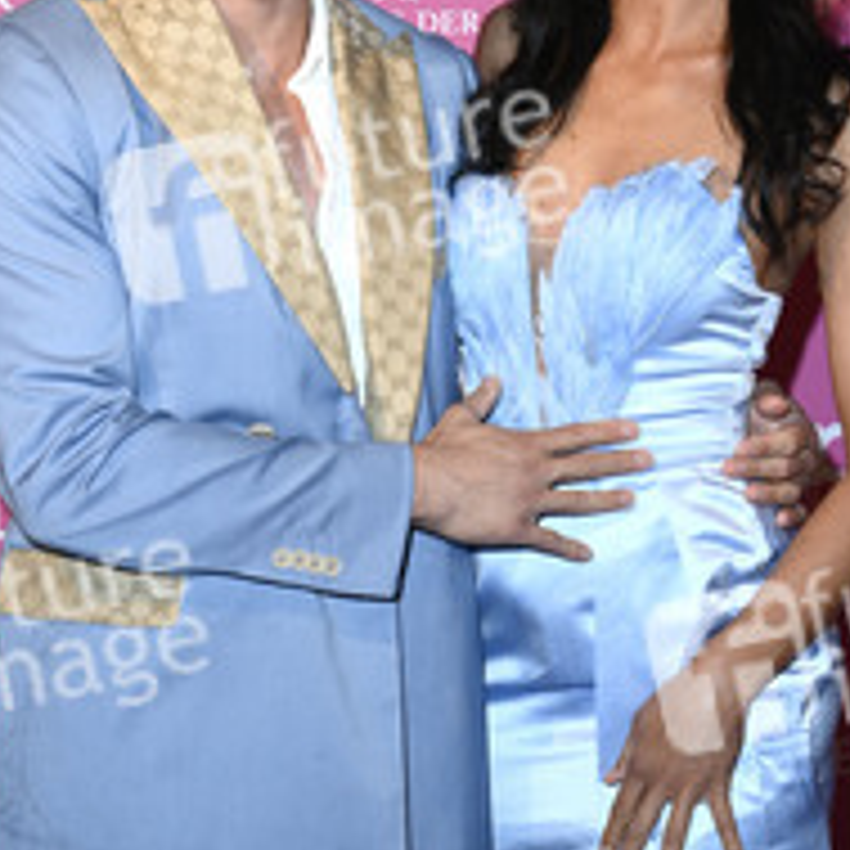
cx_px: 468
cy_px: 423
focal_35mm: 99
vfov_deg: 17.6
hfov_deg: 17.6
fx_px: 2750
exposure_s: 1/250
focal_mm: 55
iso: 500
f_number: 5.6
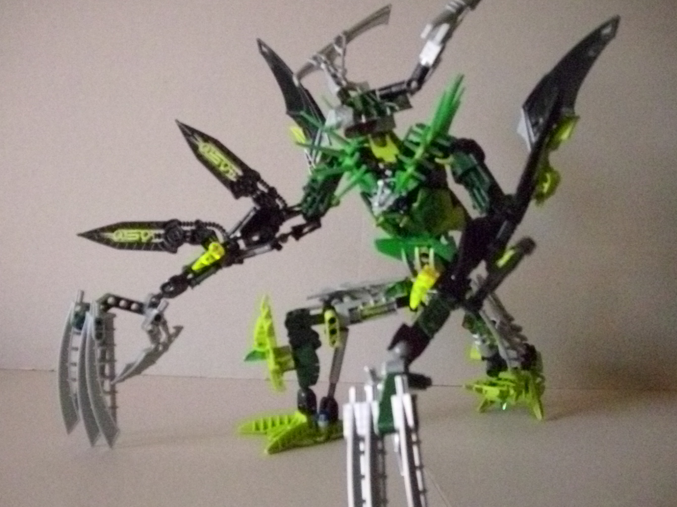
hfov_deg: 50.1
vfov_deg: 38.6
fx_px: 723
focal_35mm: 37
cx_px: 353
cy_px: 272
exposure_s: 1/60
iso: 1600
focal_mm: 6.2
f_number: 2.8
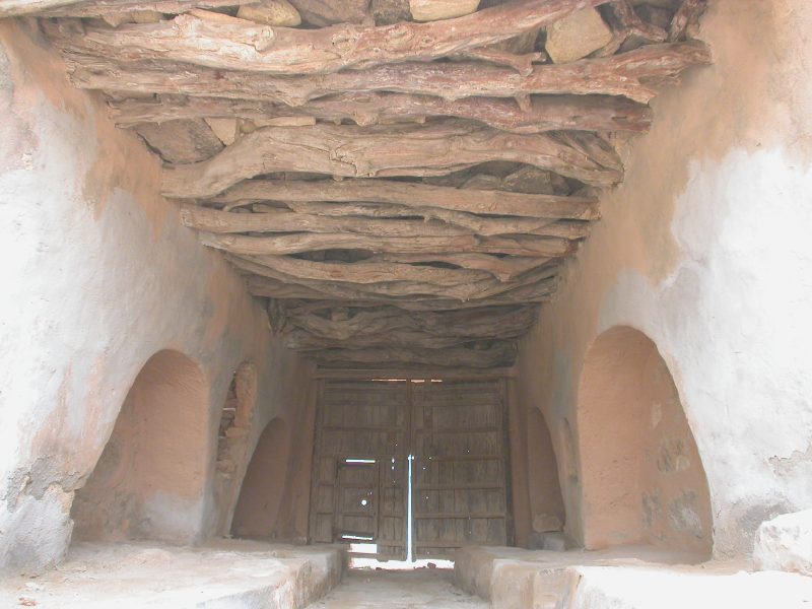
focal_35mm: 38
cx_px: 406
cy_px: 304
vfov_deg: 37.7
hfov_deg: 49.0
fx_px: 891
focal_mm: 7.85
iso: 100
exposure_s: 1/50.2
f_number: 3
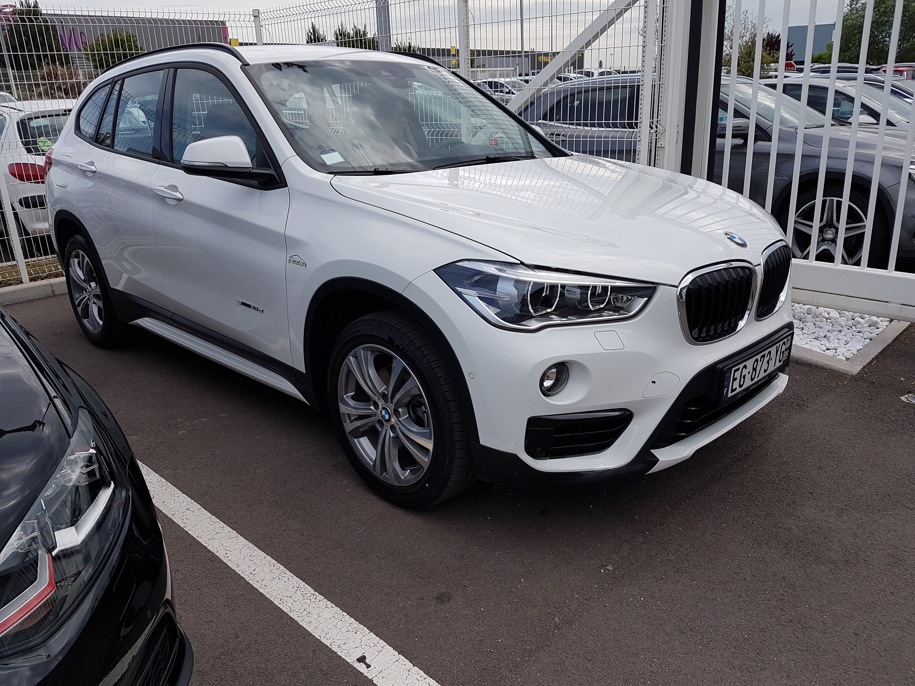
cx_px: 458
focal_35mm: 26
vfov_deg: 53.1
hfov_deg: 67.3
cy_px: 343
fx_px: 687
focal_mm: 4.2
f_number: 1.7
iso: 40
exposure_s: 1/1656
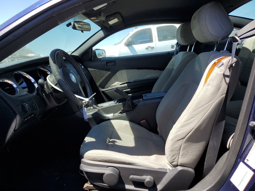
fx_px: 192
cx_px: 128
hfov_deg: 67.3
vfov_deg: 53.1
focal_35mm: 26
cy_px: 96
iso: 50
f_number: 1.5
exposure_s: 1/1111
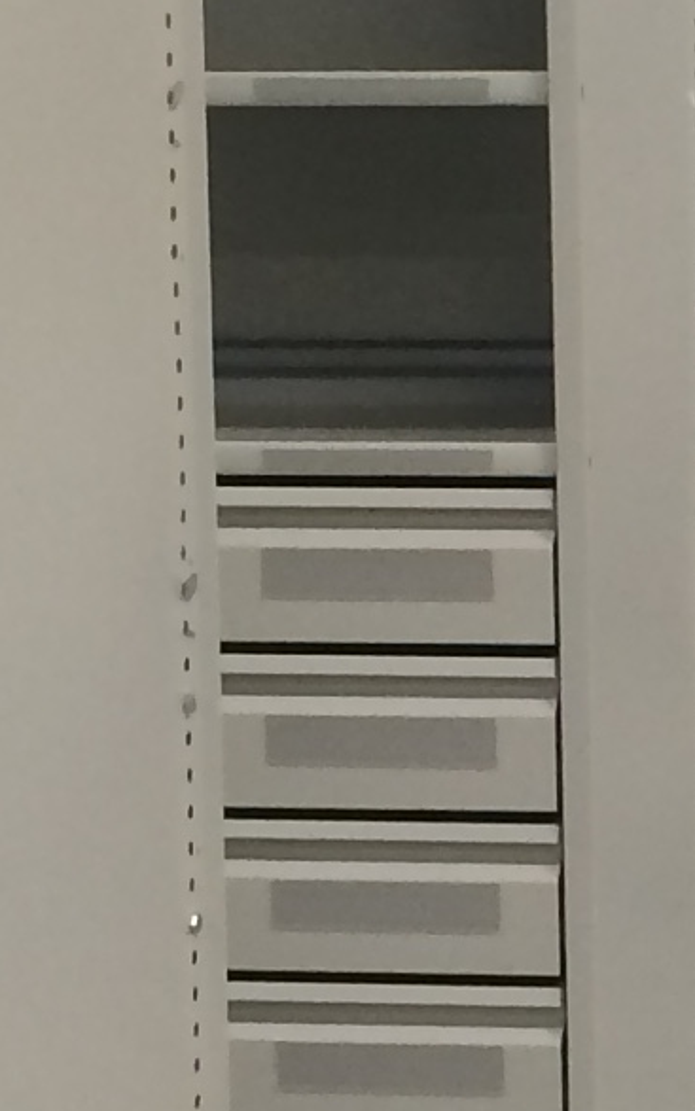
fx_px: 5181
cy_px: 1117
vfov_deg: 12.1
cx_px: 1042
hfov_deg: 7.5
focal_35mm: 171
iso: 50
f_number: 2.2
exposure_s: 1/33
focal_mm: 4.15
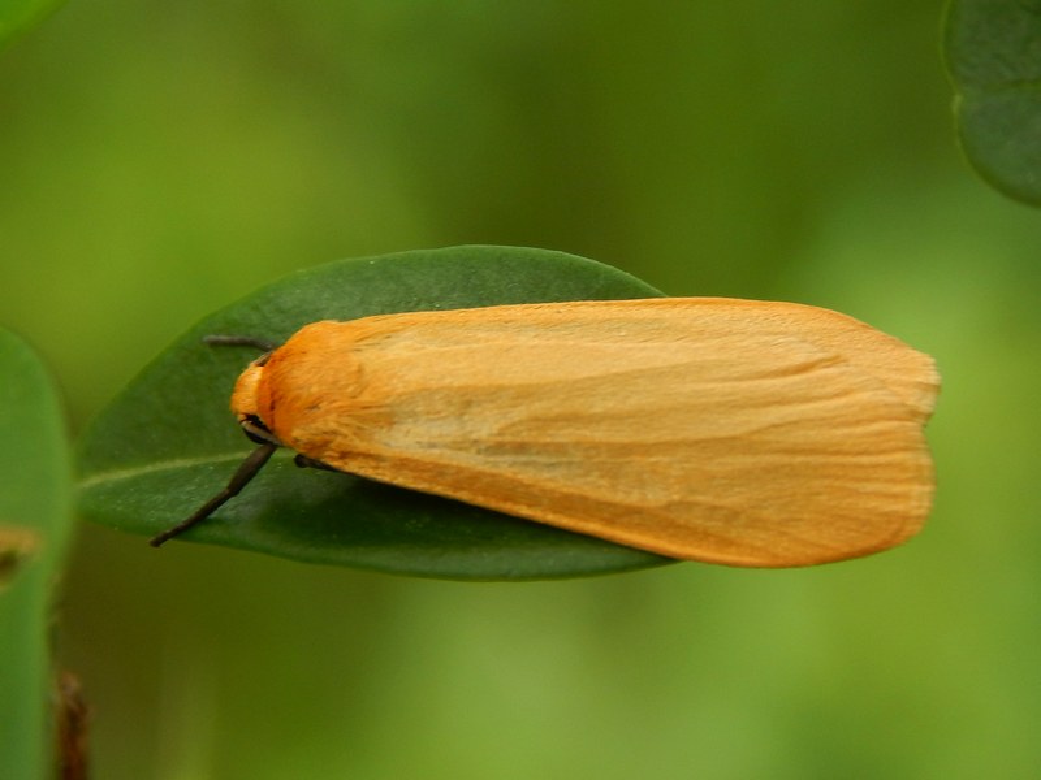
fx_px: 3970
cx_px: 520
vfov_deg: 11.2
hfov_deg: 14.9
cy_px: 390
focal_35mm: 132
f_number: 4.8
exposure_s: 1/100
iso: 125
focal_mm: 23.4
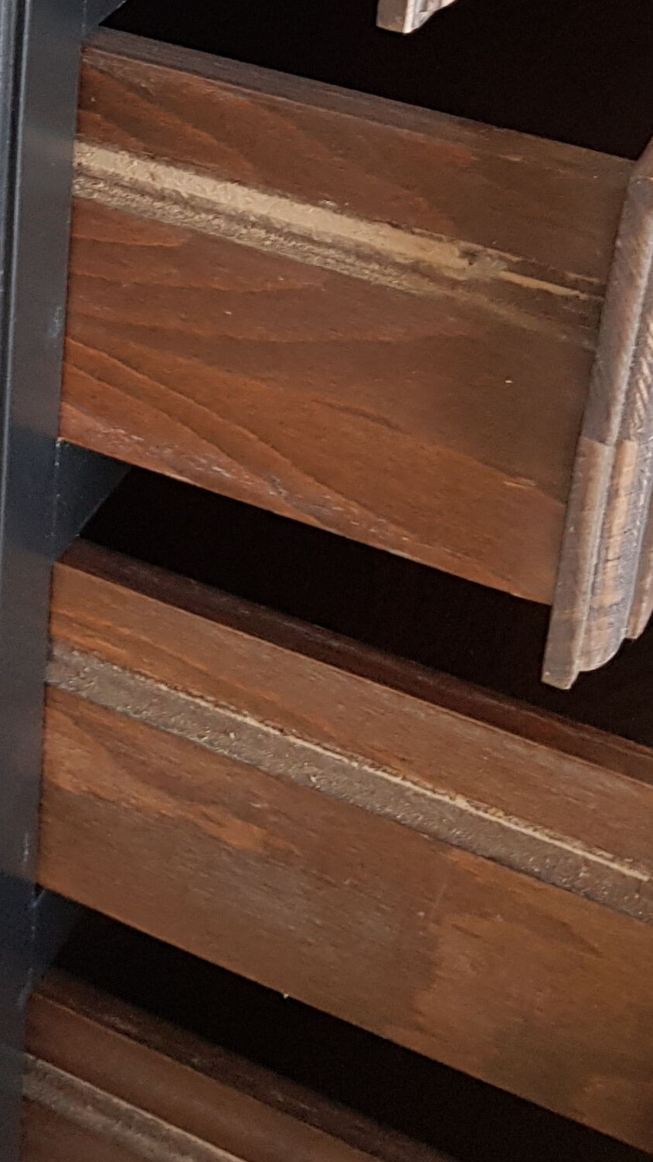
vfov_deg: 26.3
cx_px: -197
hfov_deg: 15.1
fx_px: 2340
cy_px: -12
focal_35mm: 76
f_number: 1.7
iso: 160
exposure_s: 1/33
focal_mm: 4.2
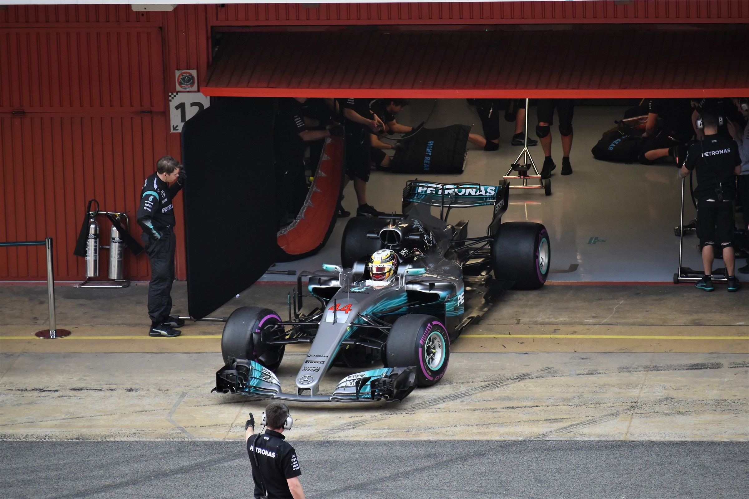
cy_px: 250
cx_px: 374
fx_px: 5461
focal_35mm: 262
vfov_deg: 5.2
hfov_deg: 7.8
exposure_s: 1/800
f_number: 5.3
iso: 800
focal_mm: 175
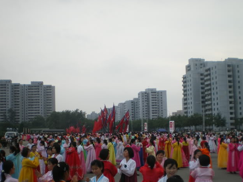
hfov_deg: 41.2
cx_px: 122
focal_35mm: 46
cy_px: 112
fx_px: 323
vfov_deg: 31.4
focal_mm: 6.3
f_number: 3.1
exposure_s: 1/50
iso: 50
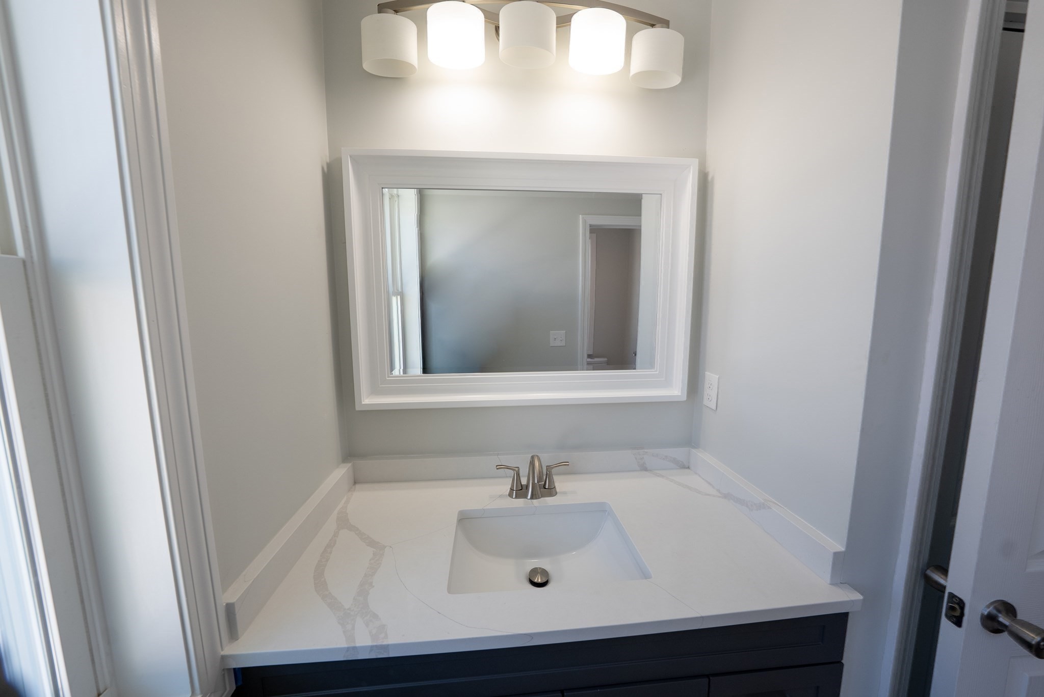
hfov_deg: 112.6
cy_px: 348
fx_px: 348
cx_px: 522
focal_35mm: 12
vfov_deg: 90.1
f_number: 5
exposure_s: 1/100
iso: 800
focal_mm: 12
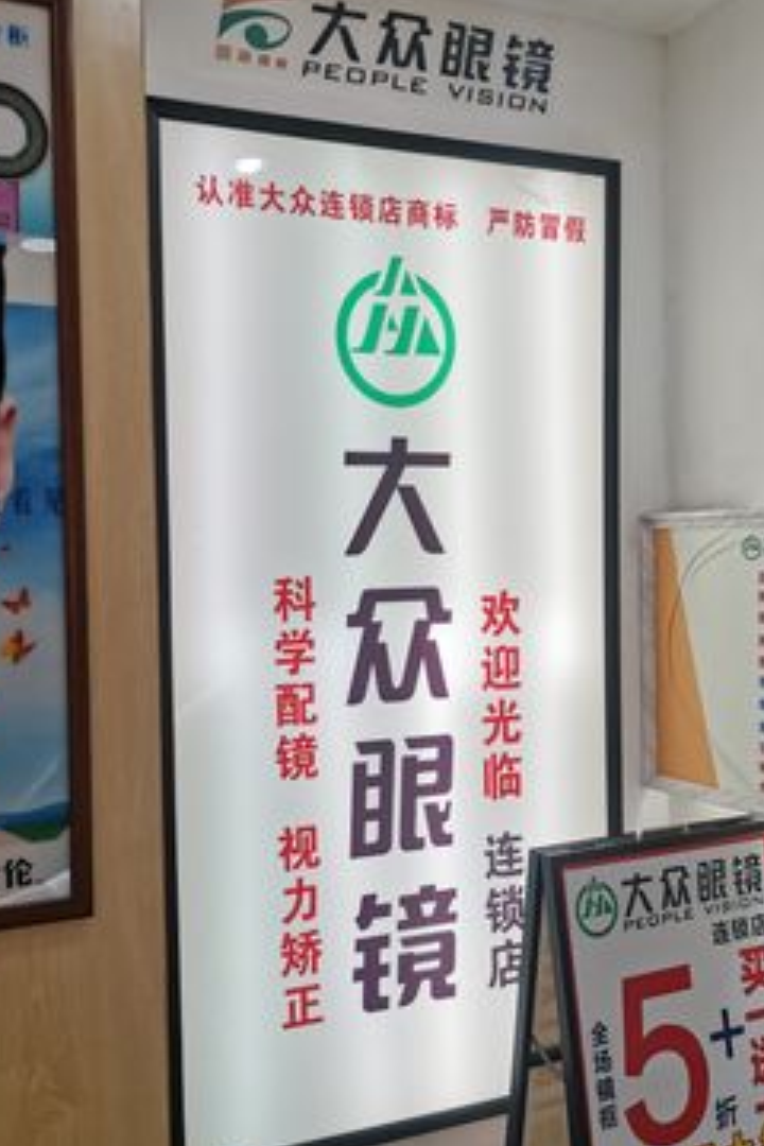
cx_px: 258
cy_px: 605
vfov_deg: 54.4
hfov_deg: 37.5
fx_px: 1114
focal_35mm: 35
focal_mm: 4.75
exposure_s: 1/119
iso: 50
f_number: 1.8
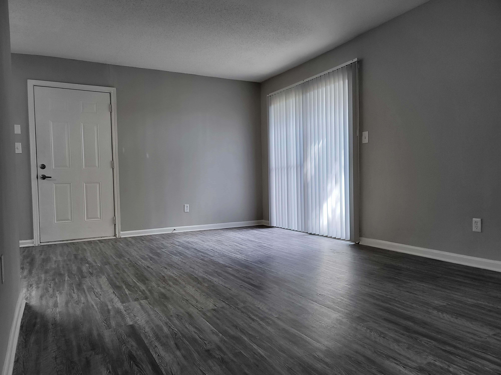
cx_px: 250
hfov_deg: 69.4
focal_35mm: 25
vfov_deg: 54.9
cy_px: 188
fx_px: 362
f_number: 1.8
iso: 200
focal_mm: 7
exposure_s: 1/119
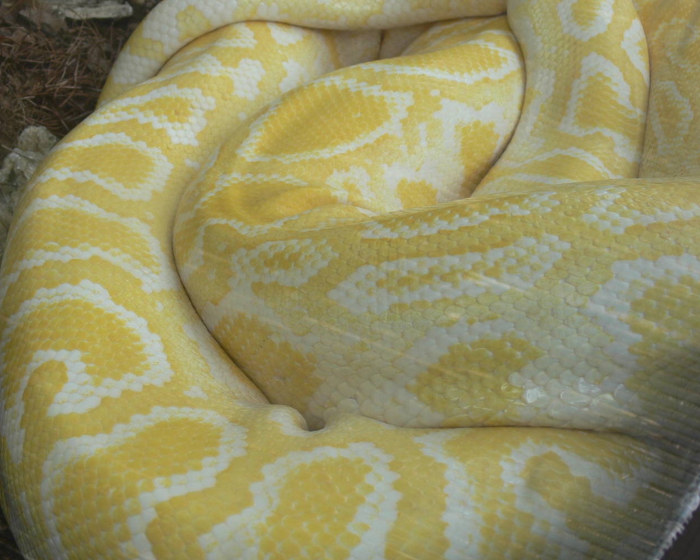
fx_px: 1285
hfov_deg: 30.5
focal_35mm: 62
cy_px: 227
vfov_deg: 24.6
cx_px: 350
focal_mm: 10.5
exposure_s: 1/50
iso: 80
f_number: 3.2
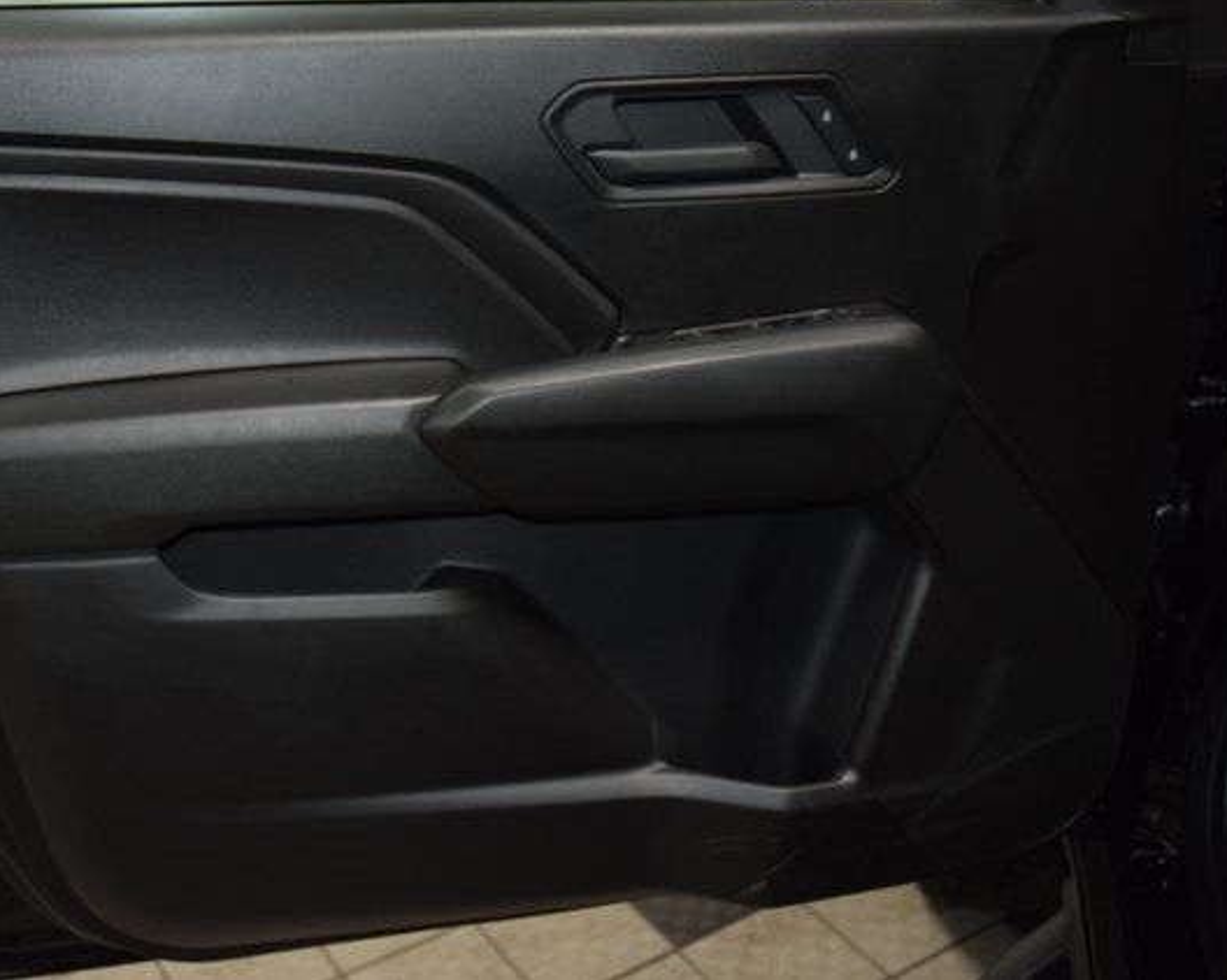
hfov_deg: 44.7
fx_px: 1488
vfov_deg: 36.5
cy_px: 487
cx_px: 516
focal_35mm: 41
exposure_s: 1/125
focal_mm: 24
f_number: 3.8
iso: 1600
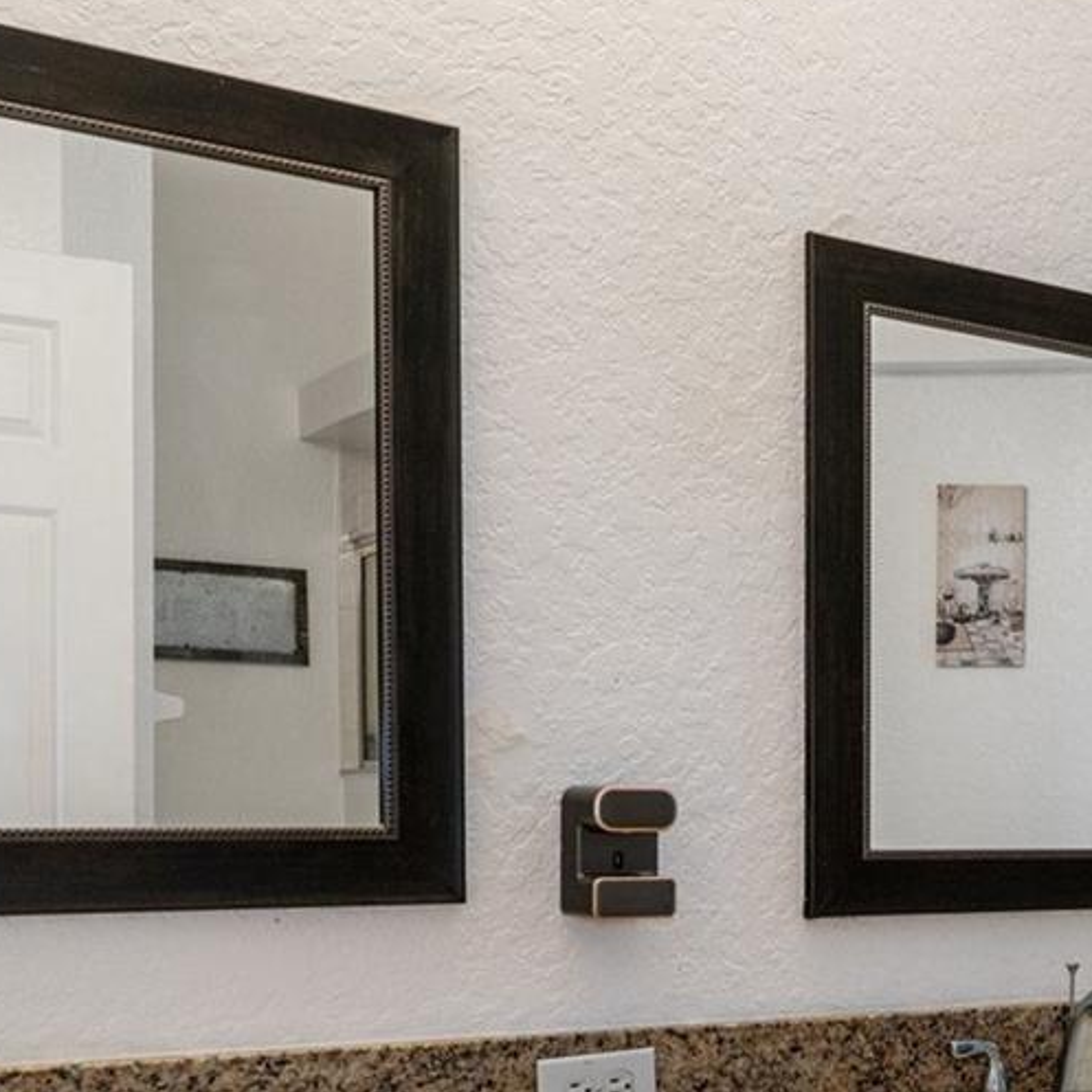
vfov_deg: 30.9
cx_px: 1305
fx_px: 1905
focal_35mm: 53
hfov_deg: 28.0
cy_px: 929
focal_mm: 13
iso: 320
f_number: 8
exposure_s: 1/4
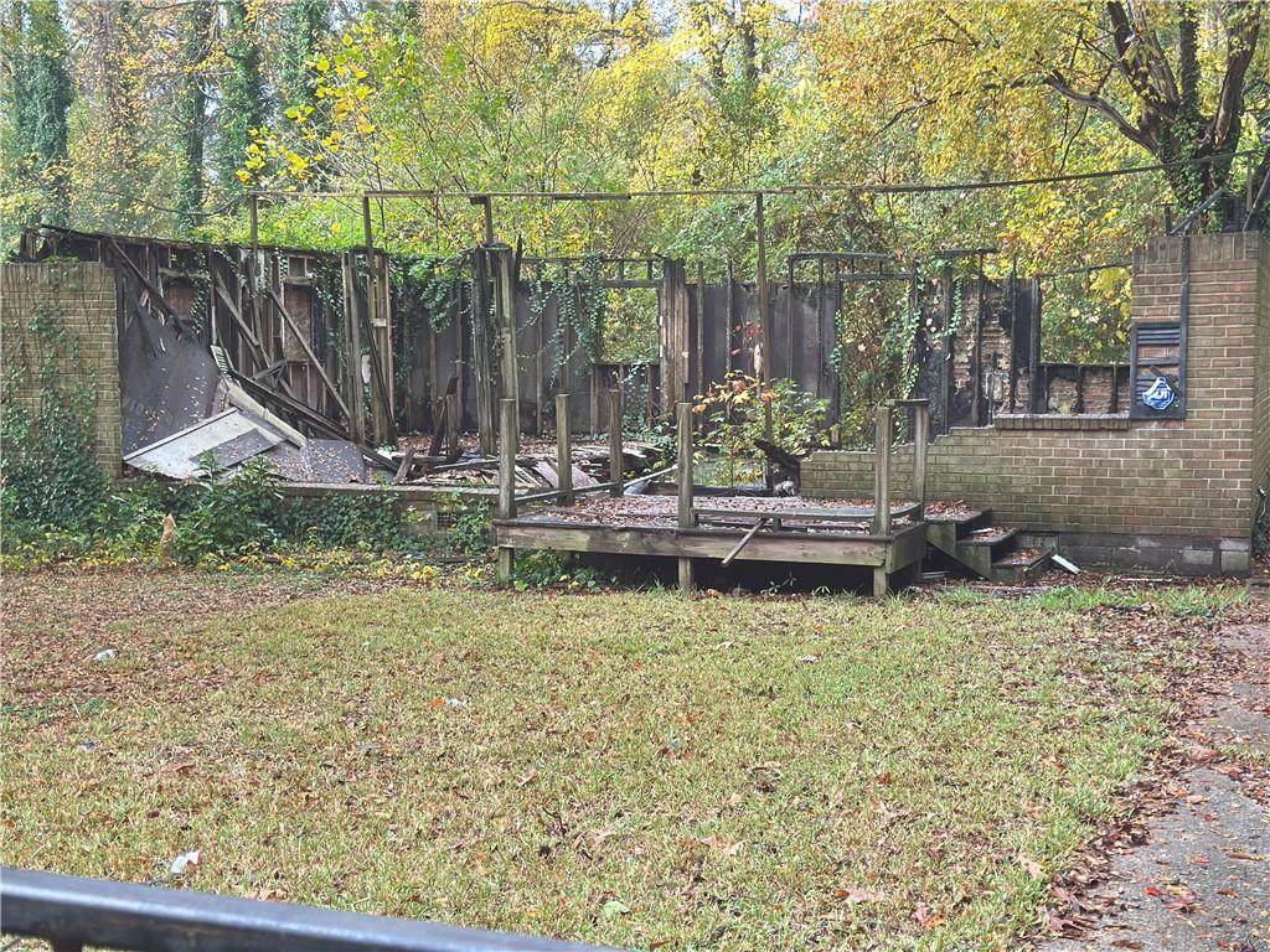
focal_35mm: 48
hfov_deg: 39.7
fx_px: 1761
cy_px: 476
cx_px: 635
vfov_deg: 30.3
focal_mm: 6.86
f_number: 1.78
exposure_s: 1/162
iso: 125
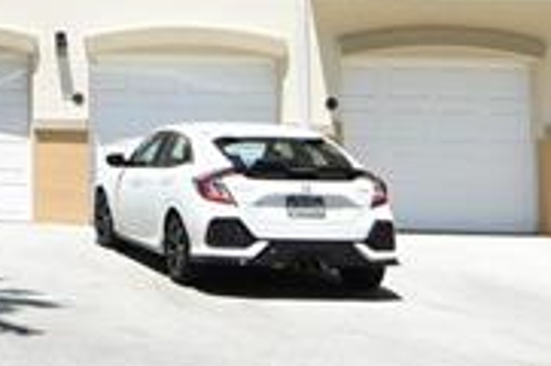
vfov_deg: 15.6
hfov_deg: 21.1
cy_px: -37
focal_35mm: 85
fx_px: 1299
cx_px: -216
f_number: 7.1
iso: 100
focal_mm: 10
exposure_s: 1/200
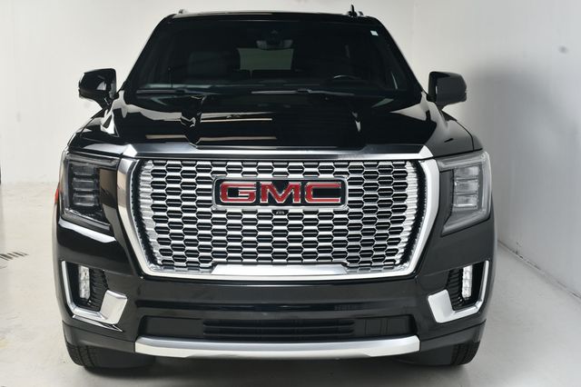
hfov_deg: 41.1
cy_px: 194
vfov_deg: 28.0
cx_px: 290
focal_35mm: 48
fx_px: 774
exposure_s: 1/160
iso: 100
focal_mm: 32
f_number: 10
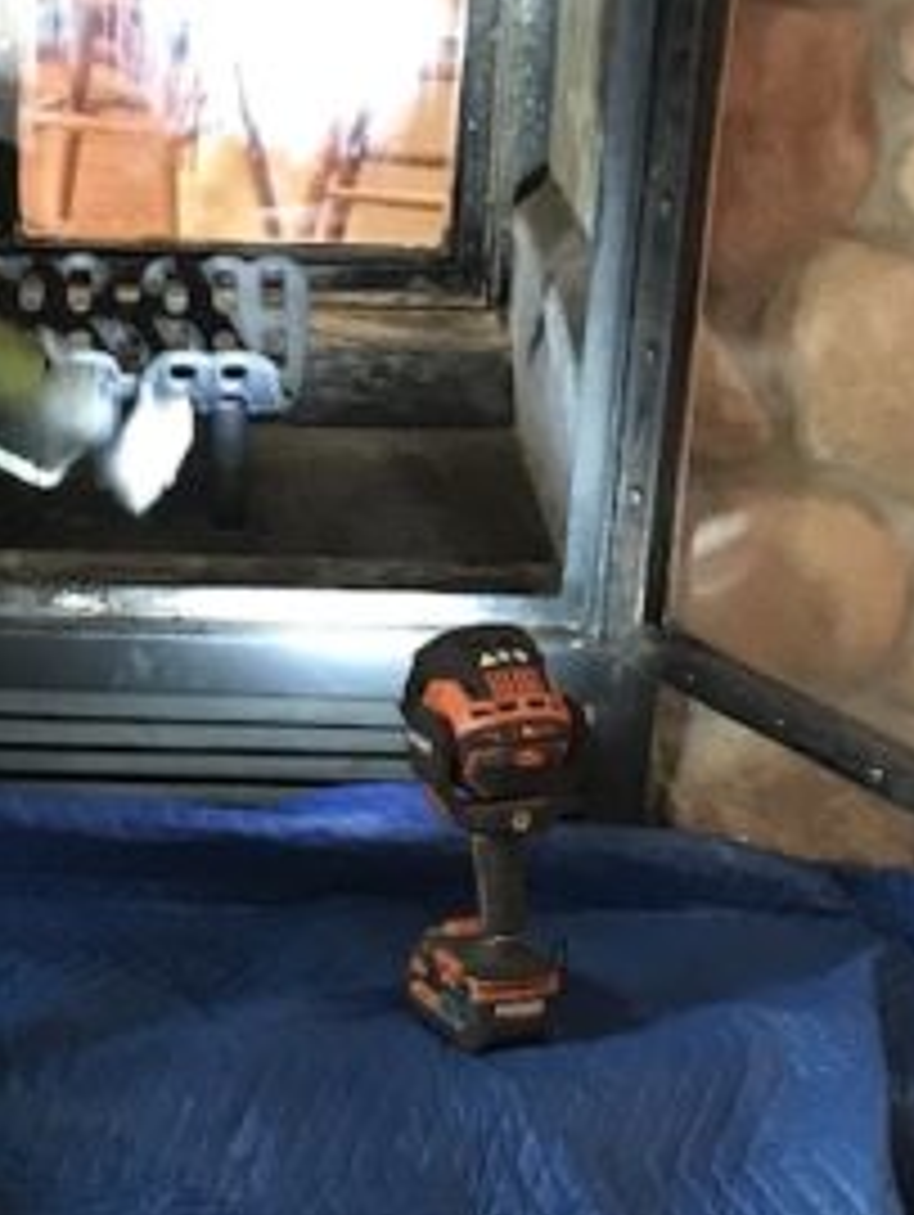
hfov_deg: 13.8
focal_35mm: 106
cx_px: 63
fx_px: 3726
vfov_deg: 18.4
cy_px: 927
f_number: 1.8
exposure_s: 1/12
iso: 100
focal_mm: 3.99
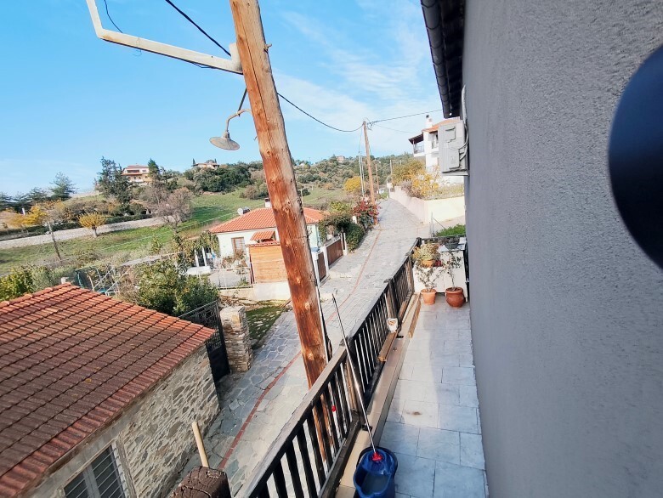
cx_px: 332
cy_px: 249
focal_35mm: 15
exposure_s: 1/753
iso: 50
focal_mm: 1.65
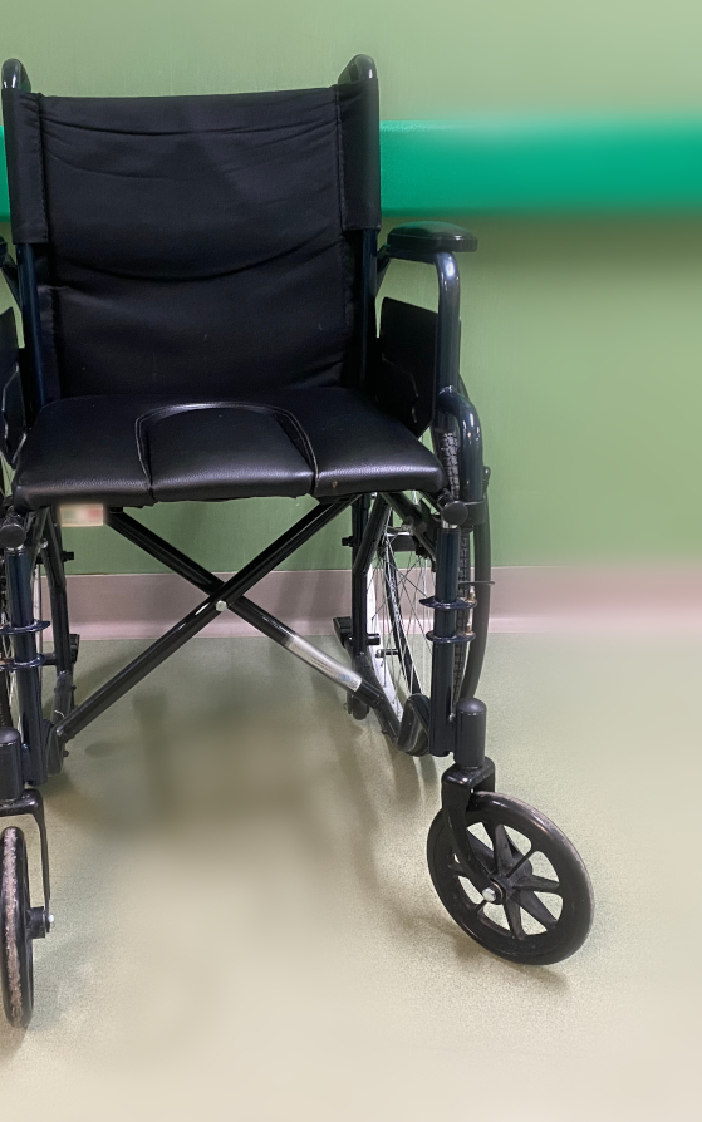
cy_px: 561
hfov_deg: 34.2
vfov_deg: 52.7
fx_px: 1132
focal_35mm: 37
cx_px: 256
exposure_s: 1/33
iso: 400
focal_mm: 4.25
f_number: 1.8
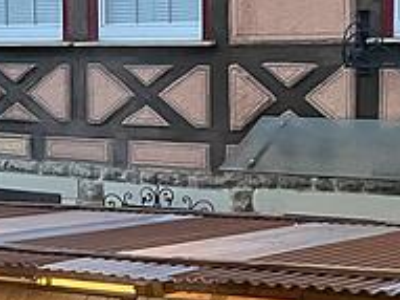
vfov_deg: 12.1
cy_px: 179
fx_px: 1409
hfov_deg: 15.0
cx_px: -196
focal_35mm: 122
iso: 400
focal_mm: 3.99
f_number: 1.8
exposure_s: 1/33
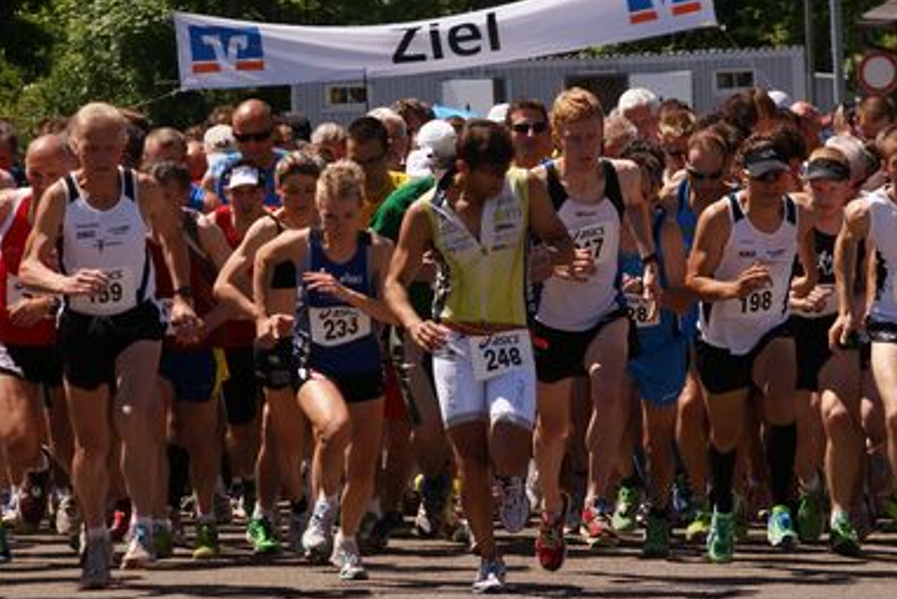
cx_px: 528
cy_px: 298
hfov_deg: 6.1
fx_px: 8445
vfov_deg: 4.1
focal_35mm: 339
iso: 100
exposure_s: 1/500
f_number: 10
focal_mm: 135
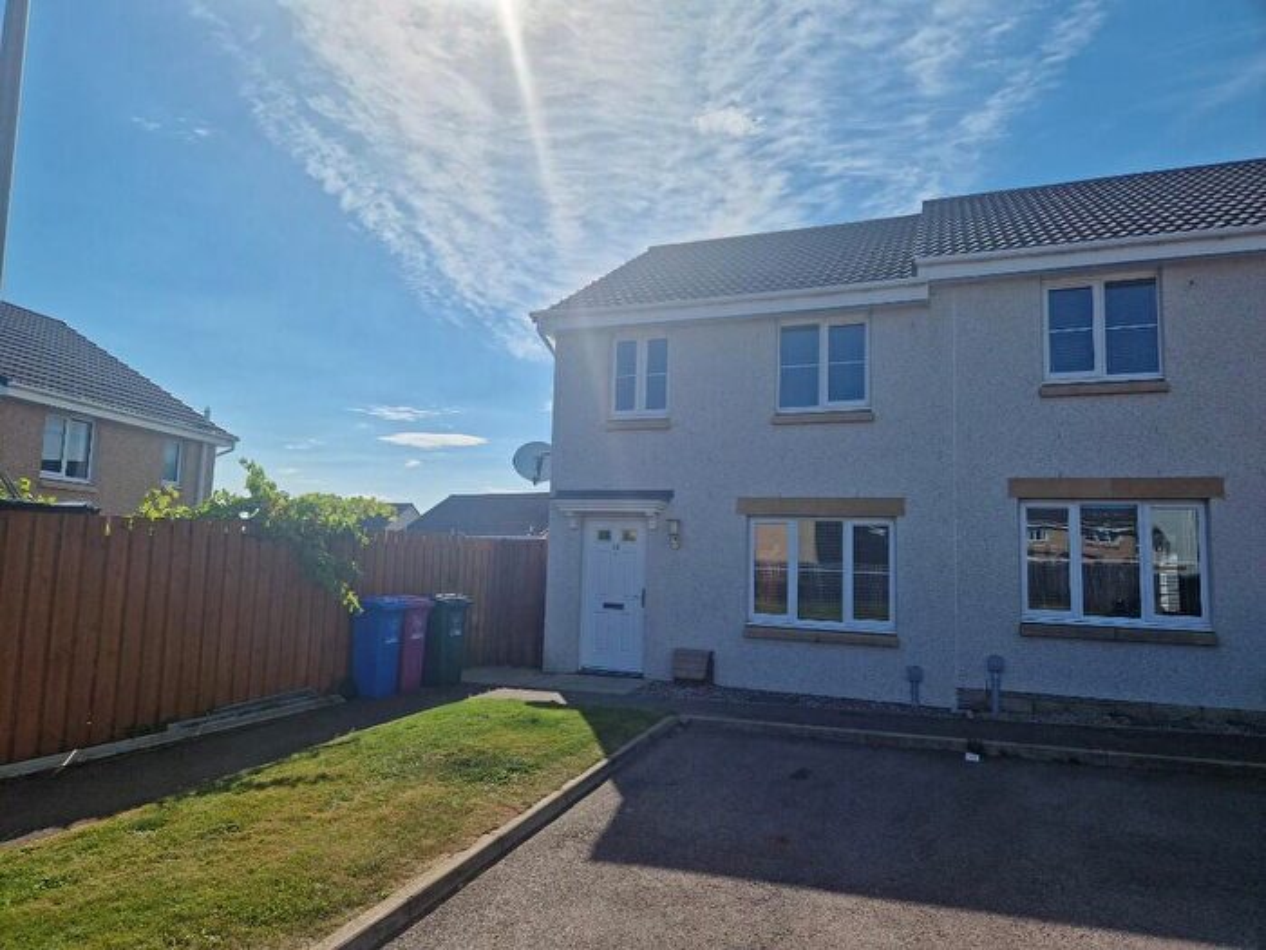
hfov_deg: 73.9
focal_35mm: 23
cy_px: 475
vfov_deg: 58.9
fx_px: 841
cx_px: 633
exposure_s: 1/4512
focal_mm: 5.4
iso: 50
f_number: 1.8
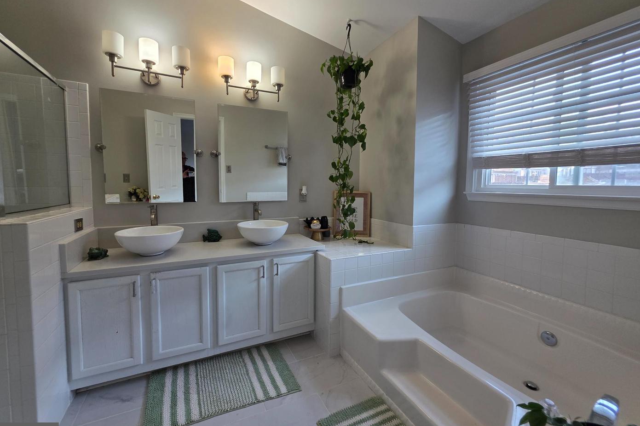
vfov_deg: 81.1
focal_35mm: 14
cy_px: 201
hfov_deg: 104.2
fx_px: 249
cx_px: 309
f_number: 1.9
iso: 125
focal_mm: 2.2
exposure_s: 1/120
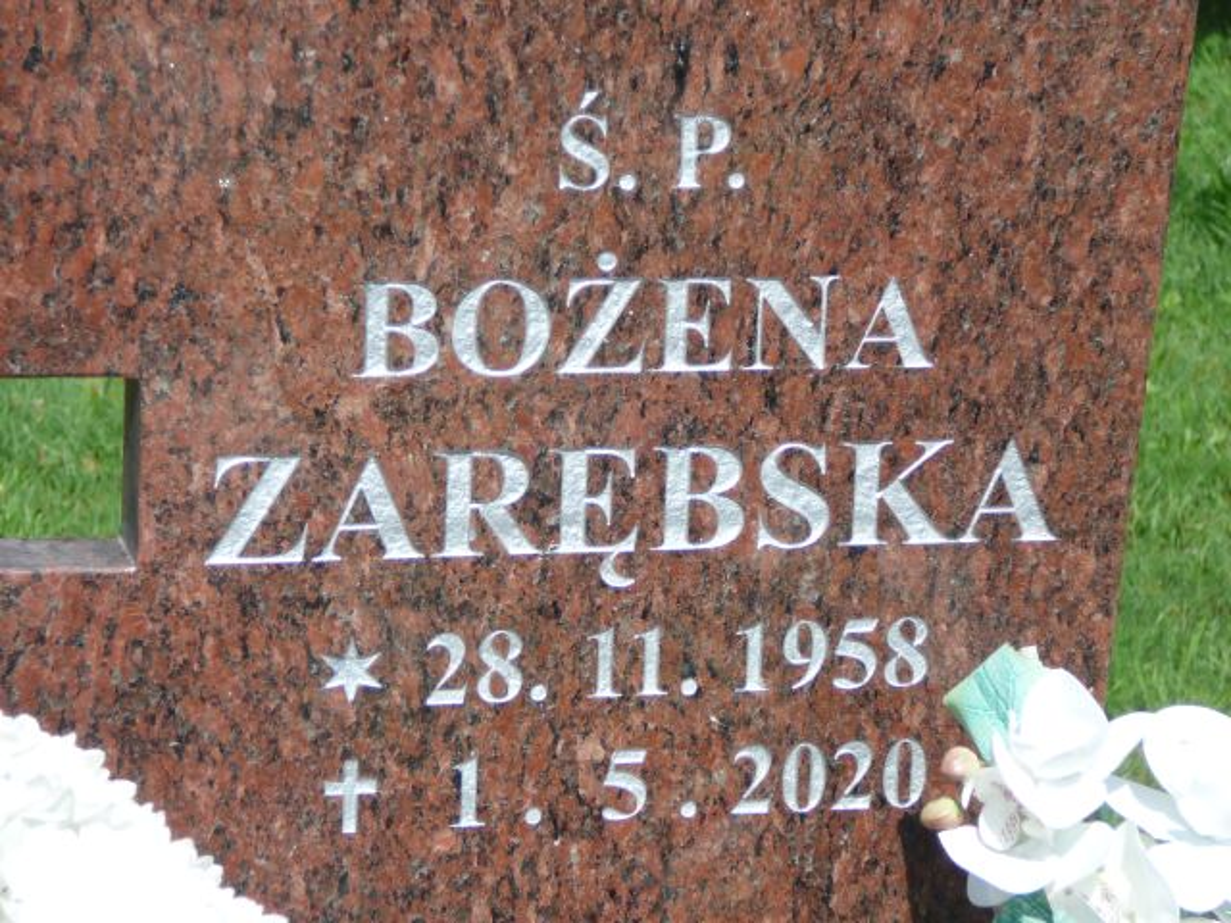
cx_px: 616
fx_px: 4552
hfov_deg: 15.4
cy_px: 462
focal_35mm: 128
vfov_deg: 11.6
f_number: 3.9
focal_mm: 19
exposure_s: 1/640
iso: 80
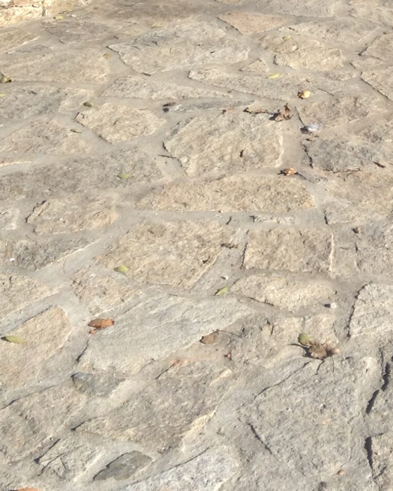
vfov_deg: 20.7
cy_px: -82
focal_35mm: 87
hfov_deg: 17.5
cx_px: 328
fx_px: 1265
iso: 25
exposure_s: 1/1093
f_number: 2.4
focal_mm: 3.3
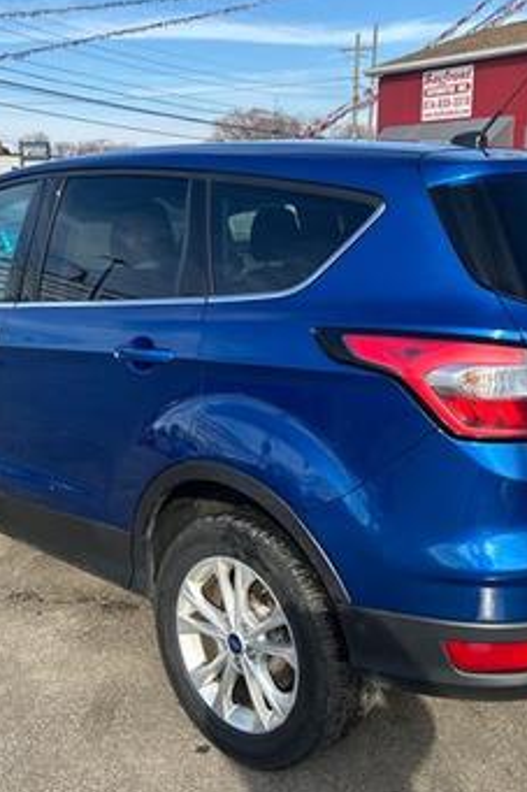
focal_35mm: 40
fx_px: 879
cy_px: 395
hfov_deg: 33.4
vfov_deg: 48.5
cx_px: 281
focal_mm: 5.7
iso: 50
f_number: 1.5
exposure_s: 1/2165
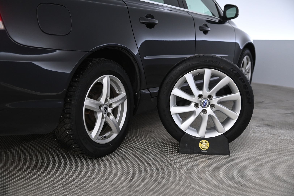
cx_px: 147
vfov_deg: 30.5
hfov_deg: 44.5
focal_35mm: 44
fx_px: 359
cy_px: 98
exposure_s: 1/100
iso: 2000
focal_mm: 44
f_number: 4
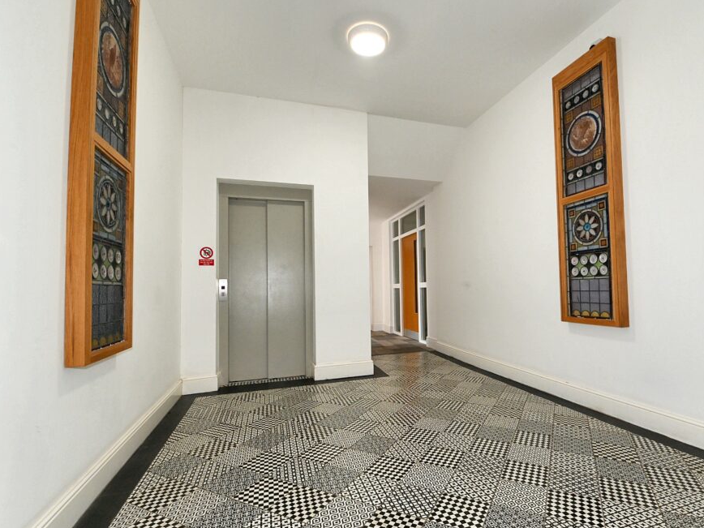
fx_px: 346
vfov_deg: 74.7
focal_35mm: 17
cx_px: 385
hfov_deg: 90.8
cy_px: 275
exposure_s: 1/80
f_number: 10
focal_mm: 15
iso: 2000
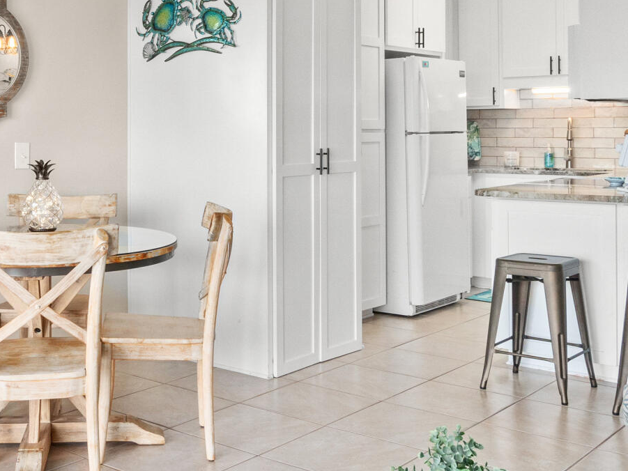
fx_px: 871
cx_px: 157
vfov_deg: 29.9
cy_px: 137
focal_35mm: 48
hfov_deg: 38.6
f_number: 8
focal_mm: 10
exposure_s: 1/13
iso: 800
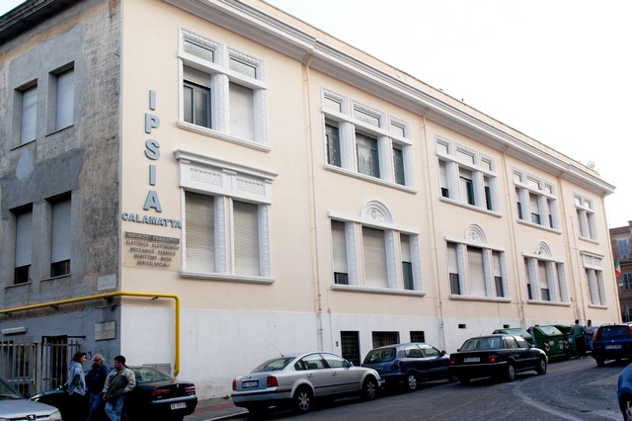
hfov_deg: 49.6
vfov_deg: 34.2
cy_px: 210
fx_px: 684
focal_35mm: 39
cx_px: 316
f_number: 7.1
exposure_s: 1/200
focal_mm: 26
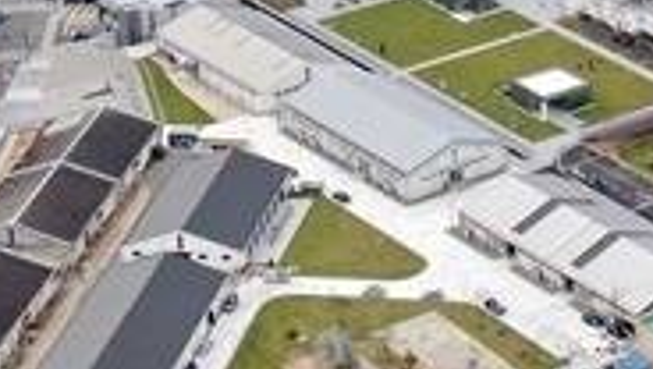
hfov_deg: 13.3
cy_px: -82
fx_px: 2756
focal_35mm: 159
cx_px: 692
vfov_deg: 7.6
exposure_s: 1/30
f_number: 3.5
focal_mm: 7.23
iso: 160
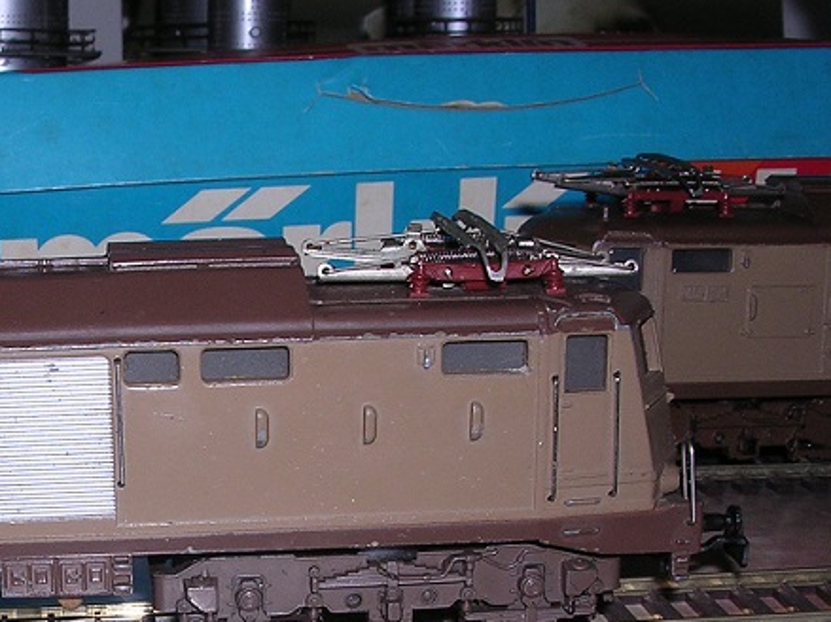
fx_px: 1704
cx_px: 108
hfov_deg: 26.6
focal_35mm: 71
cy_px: 527
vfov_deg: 20.4
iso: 100
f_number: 5.6
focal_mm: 5.8
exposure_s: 1/60.1
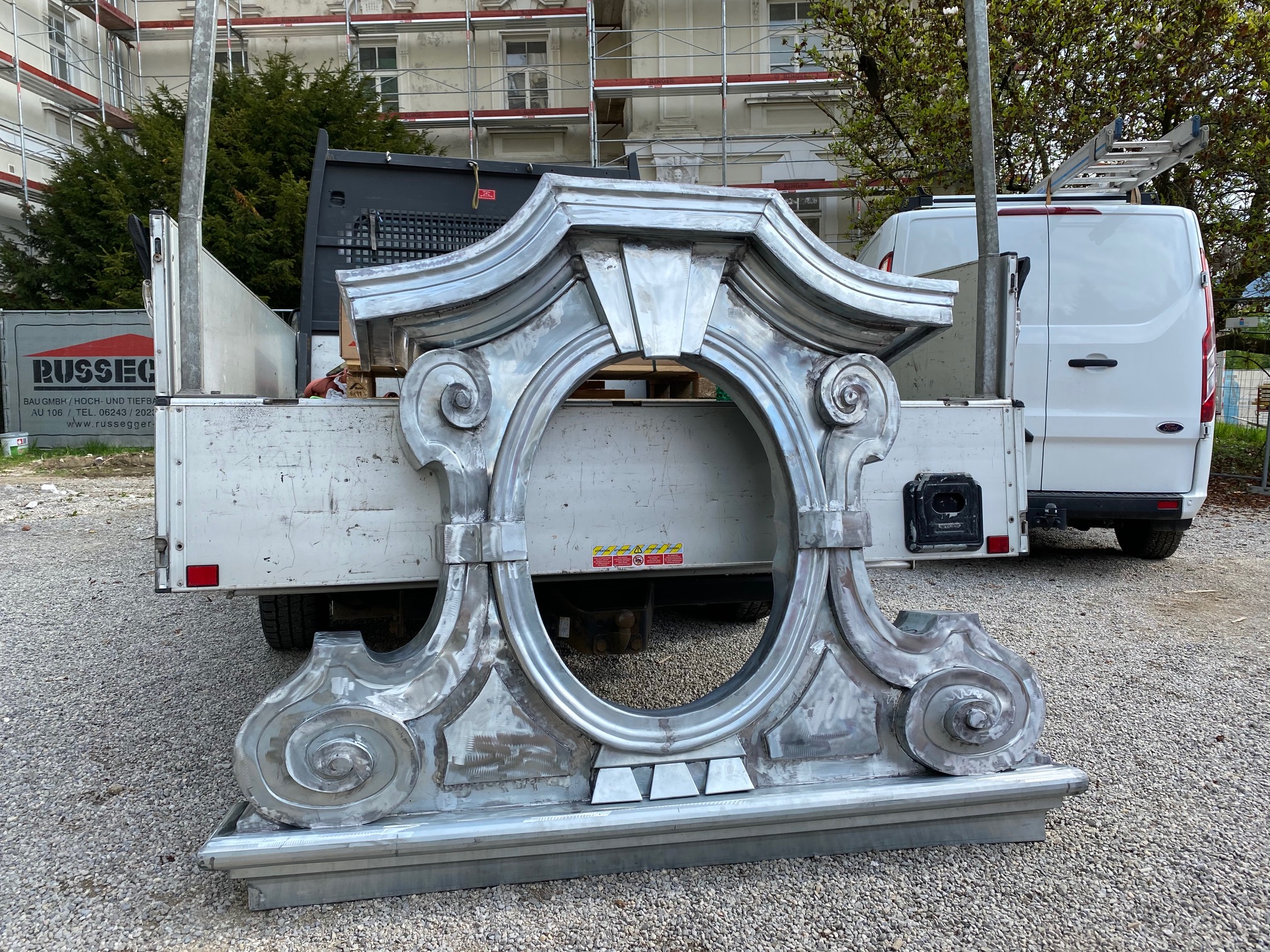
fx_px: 954
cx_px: 635
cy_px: 476
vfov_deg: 53.1
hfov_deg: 67.3
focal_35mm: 26
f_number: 1.8
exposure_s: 1/1103
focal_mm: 4.25
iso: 32
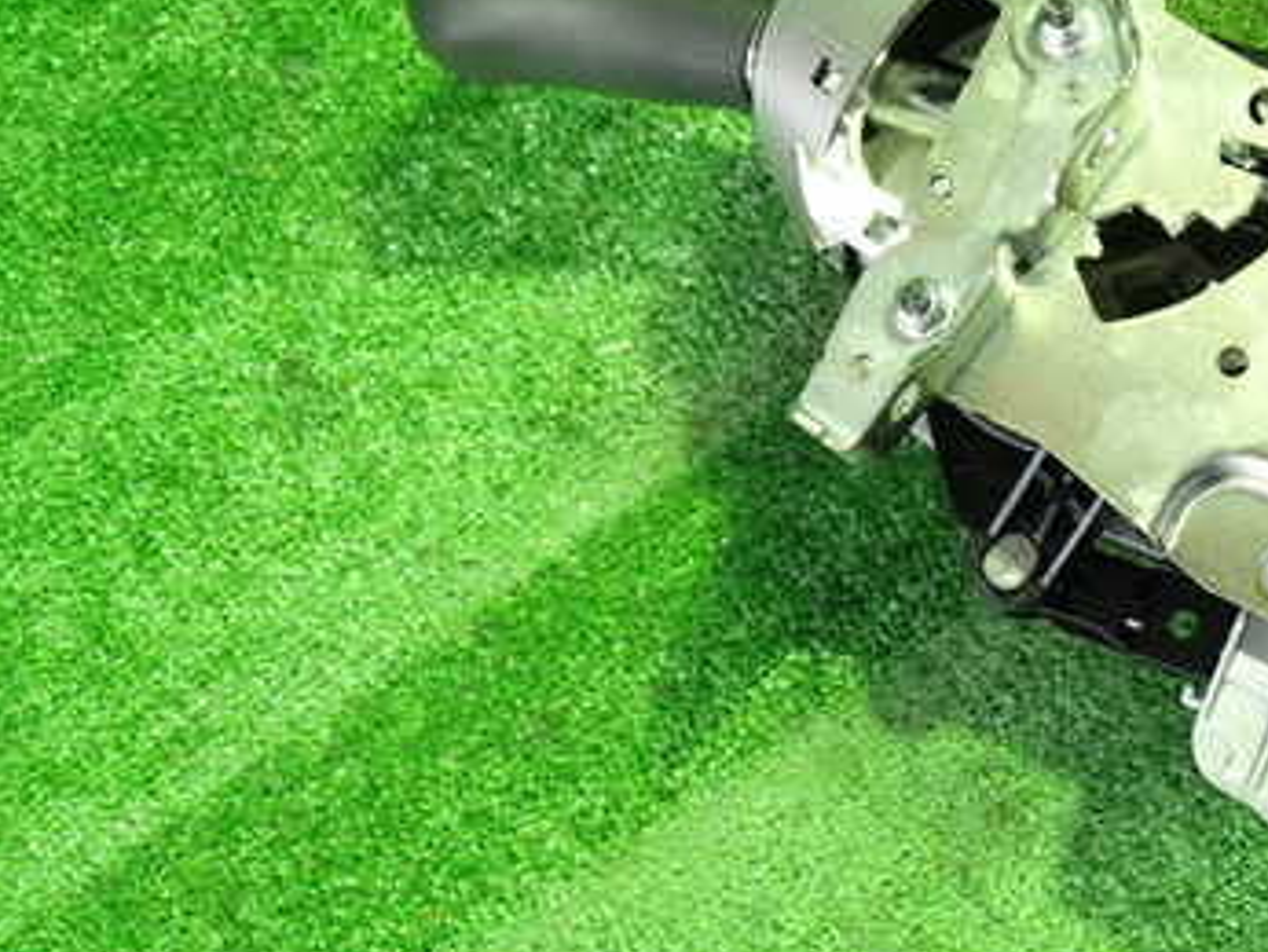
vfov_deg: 28.0
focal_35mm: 52
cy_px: 395
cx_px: 1088
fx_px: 1906
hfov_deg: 35.1
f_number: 2.3
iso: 800
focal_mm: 5.4
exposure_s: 1/25
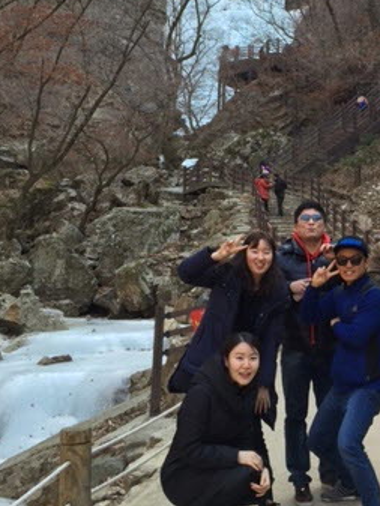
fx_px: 805
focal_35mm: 55
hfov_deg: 25.8
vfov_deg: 34.4
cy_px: 146
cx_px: 333
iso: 32
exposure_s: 1/120
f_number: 2.2
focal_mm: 4.15
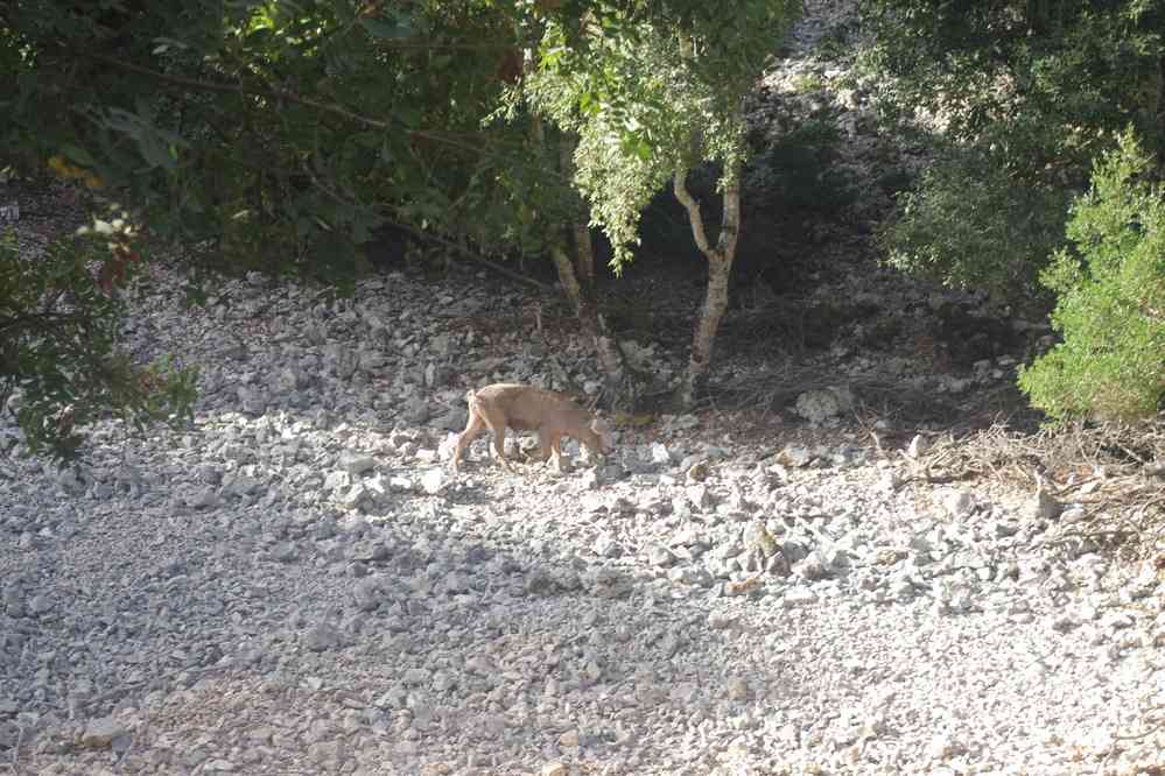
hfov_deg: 24.6
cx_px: 582
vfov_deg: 16.6
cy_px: 388
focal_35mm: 82
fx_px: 2670
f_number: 9
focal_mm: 55
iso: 800
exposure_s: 1/100
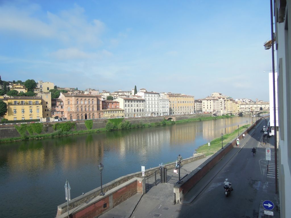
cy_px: 109
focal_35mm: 24
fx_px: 202
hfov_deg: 71.6
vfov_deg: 56.8
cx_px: 146
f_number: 2.5
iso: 160
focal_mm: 4.3
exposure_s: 1/2000
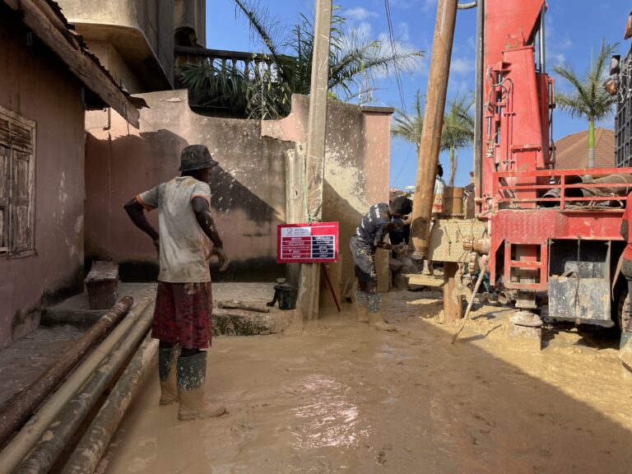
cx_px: 316
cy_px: 237
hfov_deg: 67.3
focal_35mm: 26
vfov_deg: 53.1
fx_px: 475
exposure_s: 1/2747
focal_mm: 4.2
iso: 50
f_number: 1.6
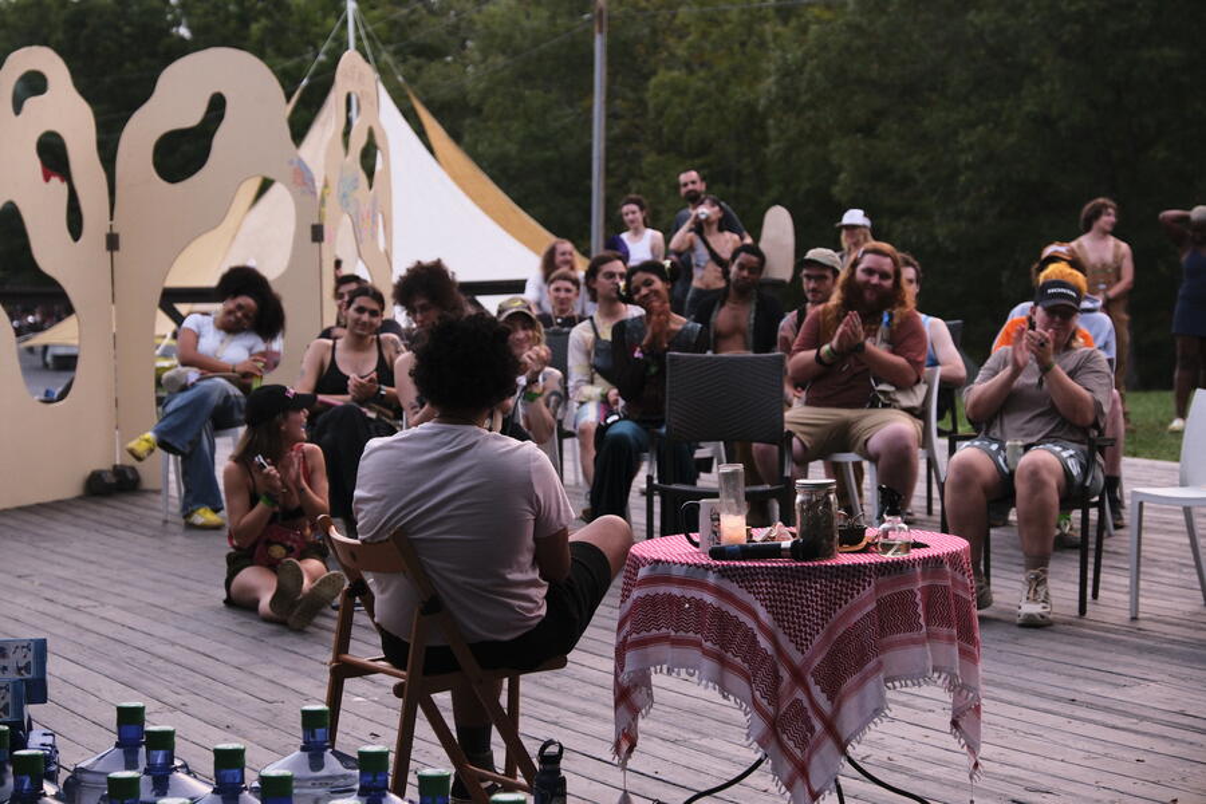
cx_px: 603
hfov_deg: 24.5
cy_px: 402
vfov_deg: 16.5
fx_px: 2780
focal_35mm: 83
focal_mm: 55
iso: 640
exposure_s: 1/50
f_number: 4
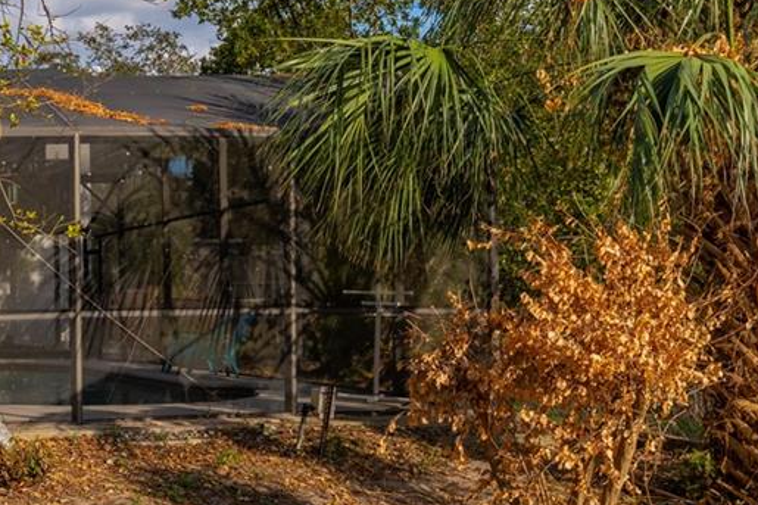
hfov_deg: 28.5
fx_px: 1248
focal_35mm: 59
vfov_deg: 22.8
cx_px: -191
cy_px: 292
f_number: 5
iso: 100
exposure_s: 1/640
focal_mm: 19.1
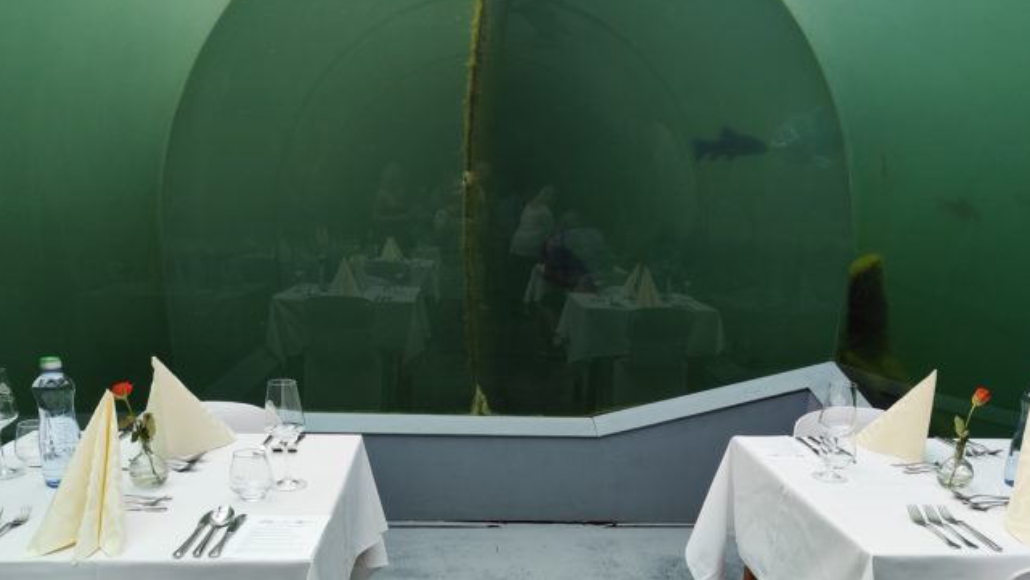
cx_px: 533
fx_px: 820
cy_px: 453
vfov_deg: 37.7
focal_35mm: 30
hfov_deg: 64.3
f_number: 1.65
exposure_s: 1/100
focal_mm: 6.19
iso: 64
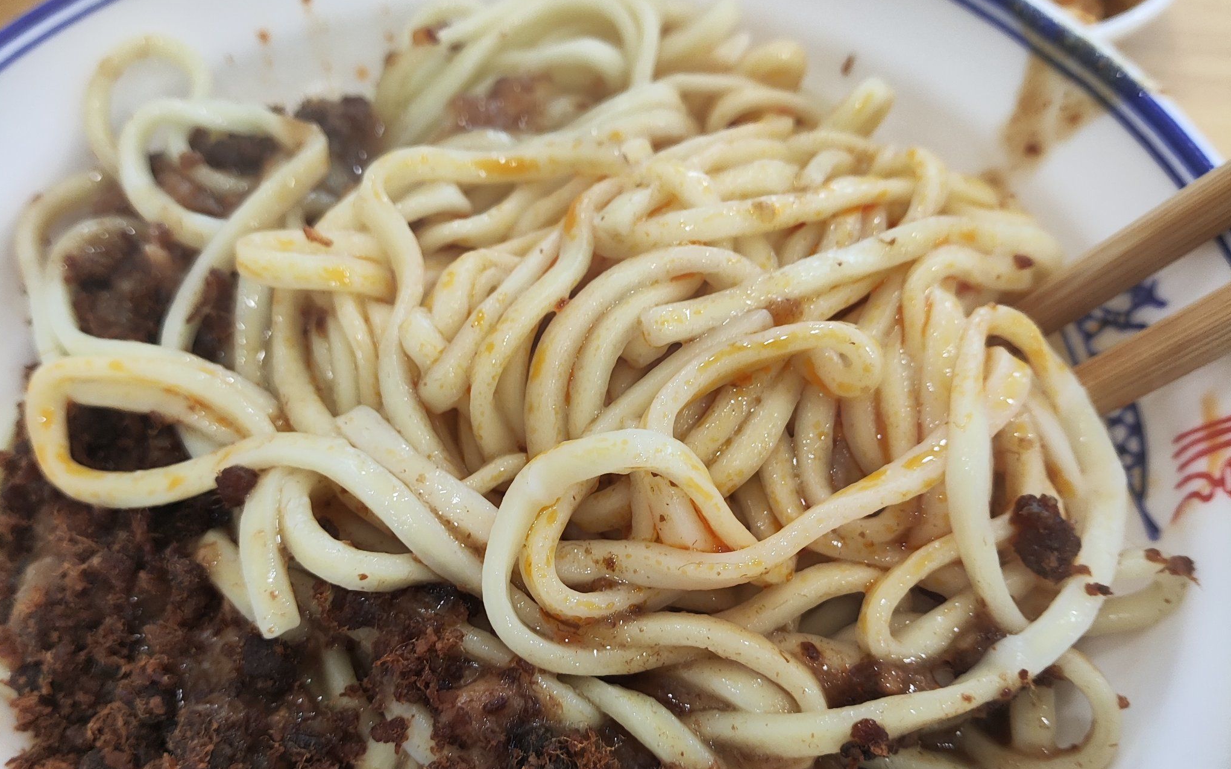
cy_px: 410
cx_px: 614
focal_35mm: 34
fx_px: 1141
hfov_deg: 56.7
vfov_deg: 37.3
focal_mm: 4.68
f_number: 1.8
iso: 199
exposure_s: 1/50
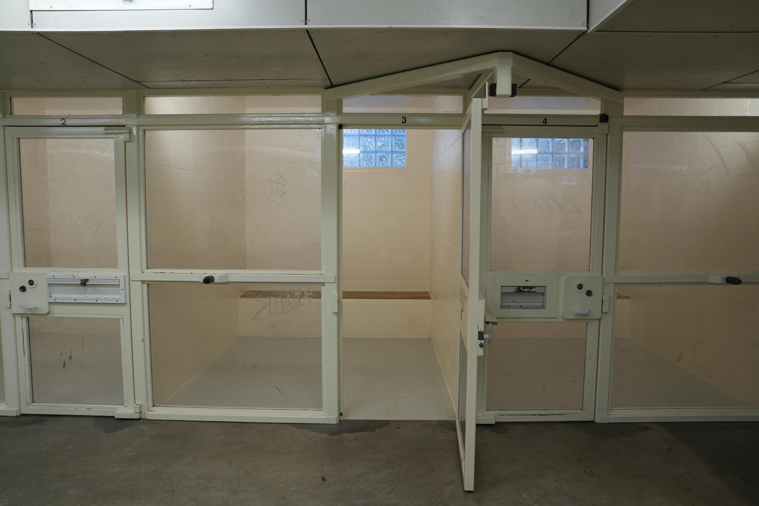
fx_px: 506
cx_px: 380
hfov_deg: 73.7
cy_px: 253
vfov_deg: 53.1
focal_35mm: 24
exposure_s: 1/160
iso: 800
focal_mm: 24
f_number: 4
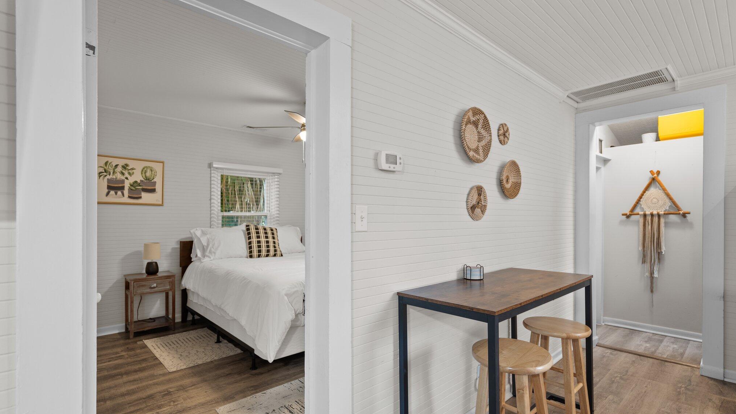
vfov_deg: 63.9
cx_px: 366
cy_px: 218
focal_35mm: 17
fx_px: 332
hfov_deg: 95.9
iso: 250
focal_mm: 16
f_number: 4
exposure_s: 1/1.67
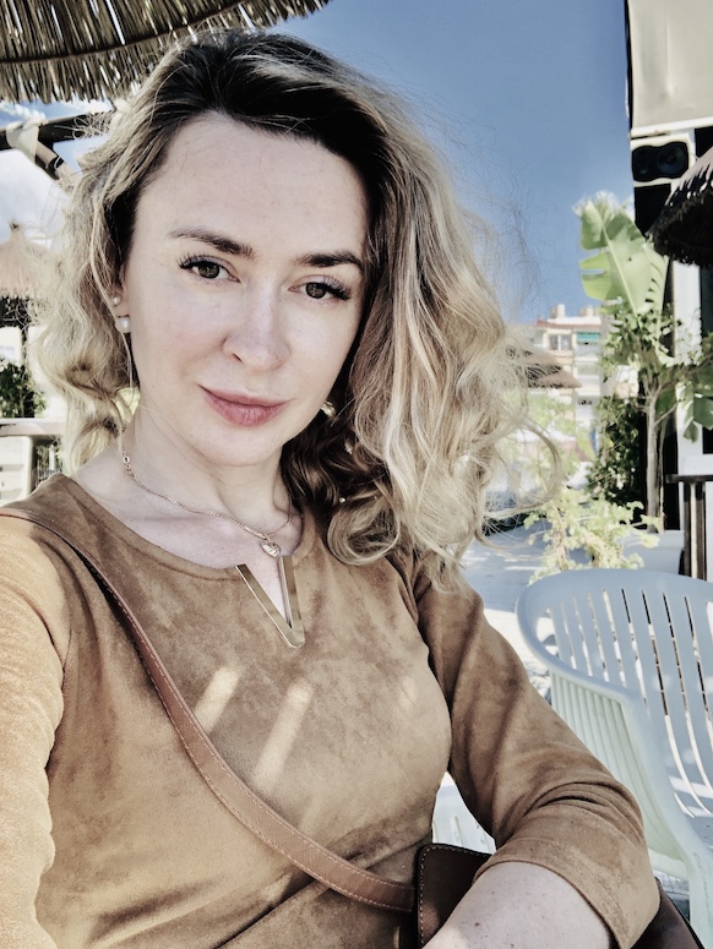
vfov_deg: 55.3
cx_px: 348
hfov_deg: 43.0
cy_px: 462
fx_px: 906
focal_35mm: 33
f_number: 2.2
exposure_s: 1/268
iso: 20
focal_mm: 2.87
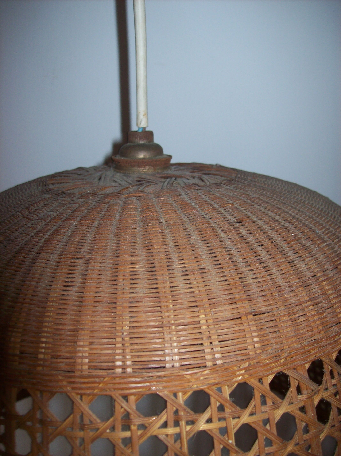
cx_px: 170
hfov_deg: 39.6
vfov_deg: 51.4
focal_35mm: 36
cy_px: 228
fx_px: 473
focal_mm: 6
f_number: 2.7
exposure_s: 1/64
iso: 80
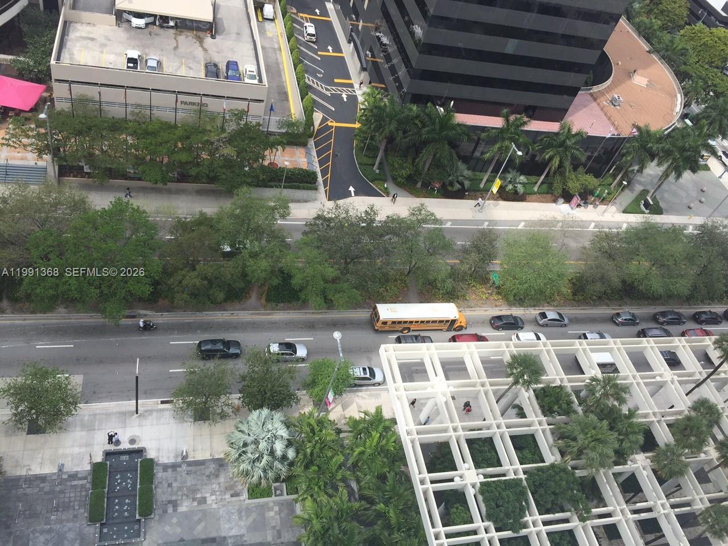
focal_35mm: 29
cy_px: 273
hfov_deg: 61.7
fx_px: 610
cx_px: 364
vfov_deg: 48.2
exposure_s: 1/1068
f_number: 2.2
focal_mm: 4.15
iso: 32
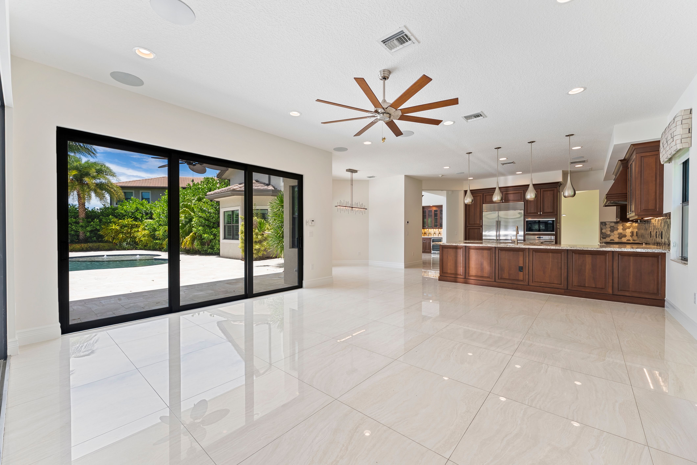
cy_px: 232
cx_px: 348
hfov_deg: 101.9
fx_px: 283
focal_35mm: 15
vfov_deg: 78.9
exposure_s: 1/6
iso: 160
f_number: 6.3
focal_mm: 14.6
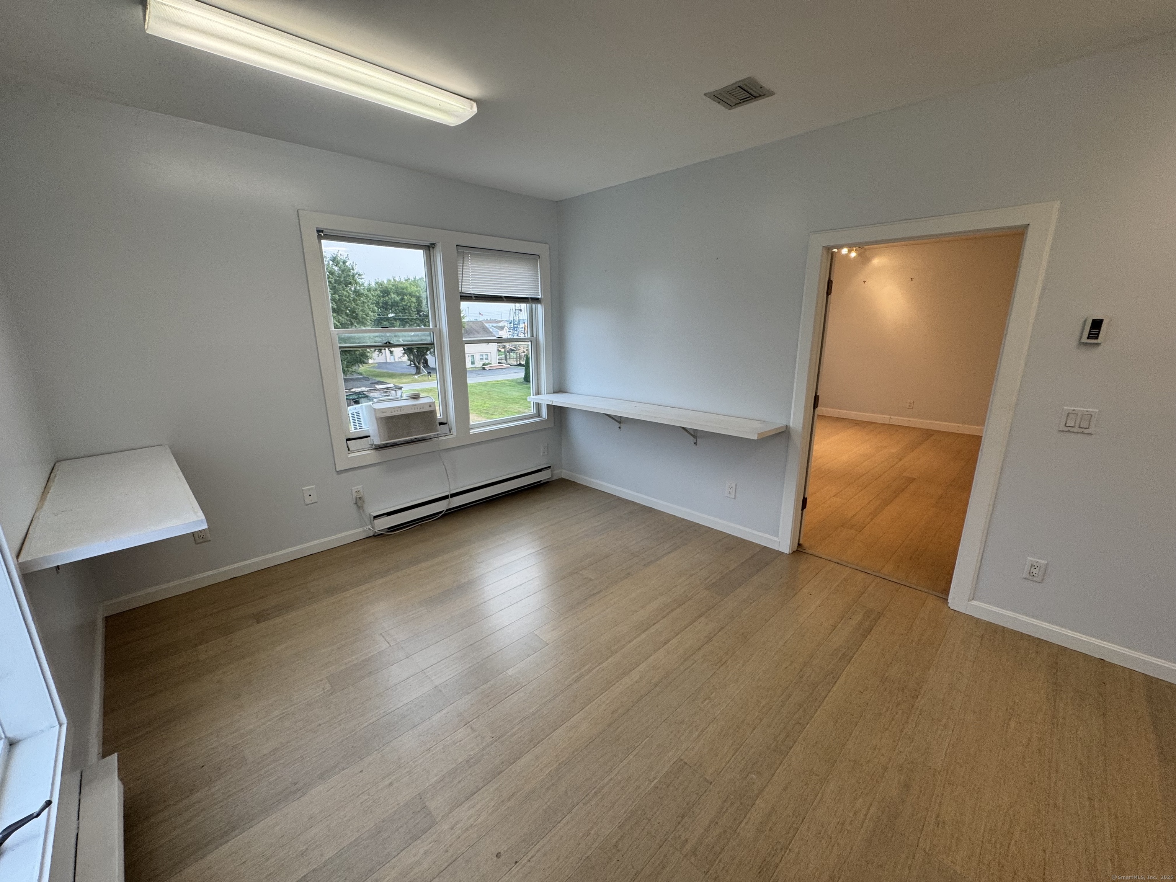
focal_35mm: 14
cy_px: 441
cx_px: 588
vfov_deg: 85.7
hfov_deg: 102.1
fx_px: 476
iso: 100
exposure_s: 1/120
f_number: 2.2
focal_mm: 2.22
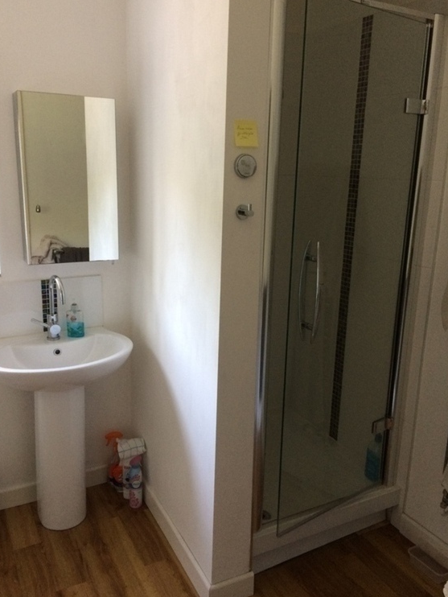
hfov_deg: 46.8
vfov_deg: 59.9
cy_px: 294
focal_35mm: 30
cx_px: 222
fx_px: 517
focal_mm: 4.15
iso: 80
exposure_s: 1/33
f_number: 2.2
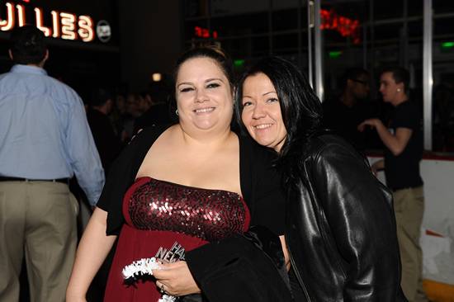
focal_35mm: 48
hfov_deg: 41.1
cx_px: 227
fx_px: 605
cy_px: 151
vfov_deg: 28.0
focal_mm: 48
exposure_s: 1/250
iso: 800
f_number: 4.8
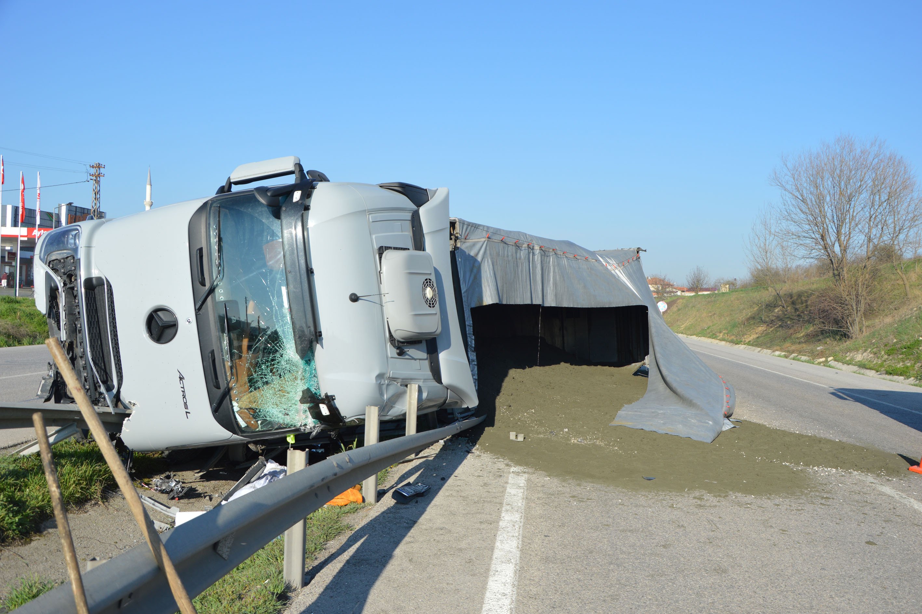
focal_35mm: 33
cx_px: 461
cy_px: 307
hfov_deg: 57.2
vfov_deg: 40.0
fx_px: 845
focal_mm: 22
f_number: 8
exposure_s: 1/250
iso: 100
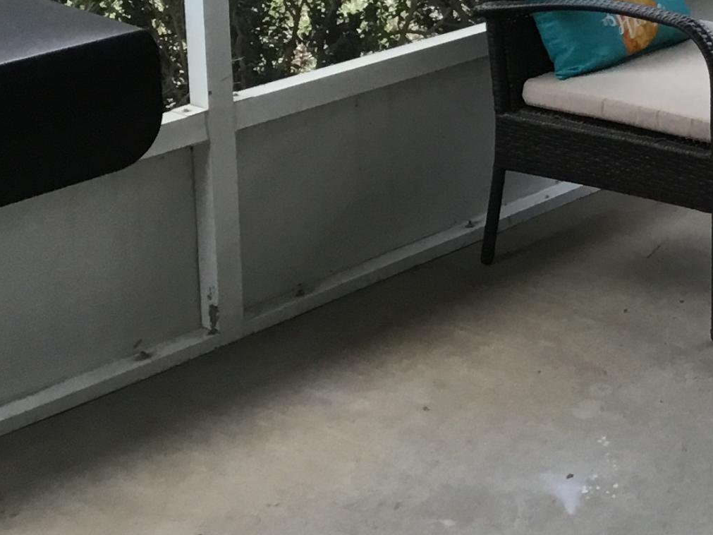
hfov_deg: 20.1
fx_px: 1895
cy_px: -54
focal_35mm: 92
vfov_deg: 15.6
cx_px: 830
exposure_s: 1/30
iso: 64
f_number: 2.4
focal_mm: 3.3
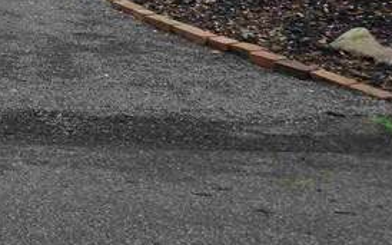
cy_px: -175
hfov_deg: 14.5
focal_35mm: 114
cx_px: -439
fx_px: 1217
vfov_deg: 10.8
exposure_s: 1/1343
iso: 80
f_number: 1.7
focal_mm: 6.3
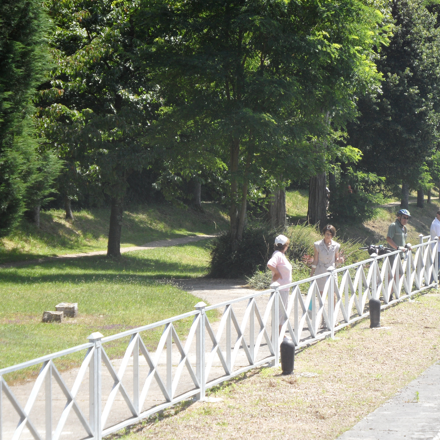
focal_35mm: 142
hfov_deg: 12.3
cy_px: 220
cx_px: 255
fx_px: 2042
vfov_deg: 12.3
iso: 80
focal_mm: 20
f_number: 4.4
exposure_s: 1/180
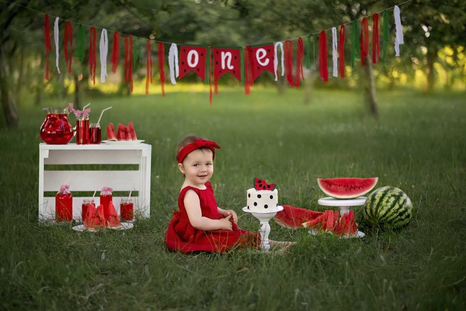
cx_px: 233
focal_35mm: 50
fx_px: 648
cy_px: 156
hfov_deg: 39.6
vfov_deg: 27.0
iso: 100
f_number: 1.8
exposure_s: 1/320
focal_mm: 50
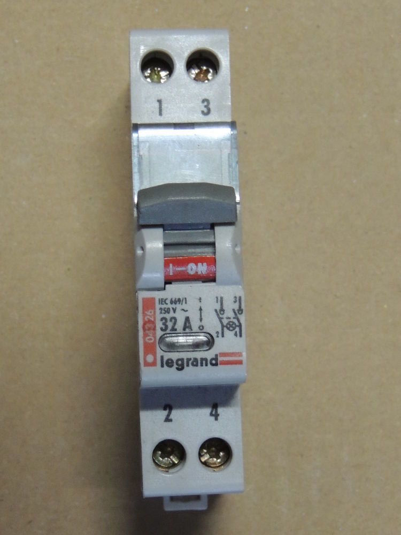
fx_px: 927
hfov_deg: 24.4
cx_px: 200
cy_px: 268
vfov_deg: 32.2
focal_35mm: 60
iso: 560
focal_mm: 10.7
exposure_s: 1/15
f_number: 3.7
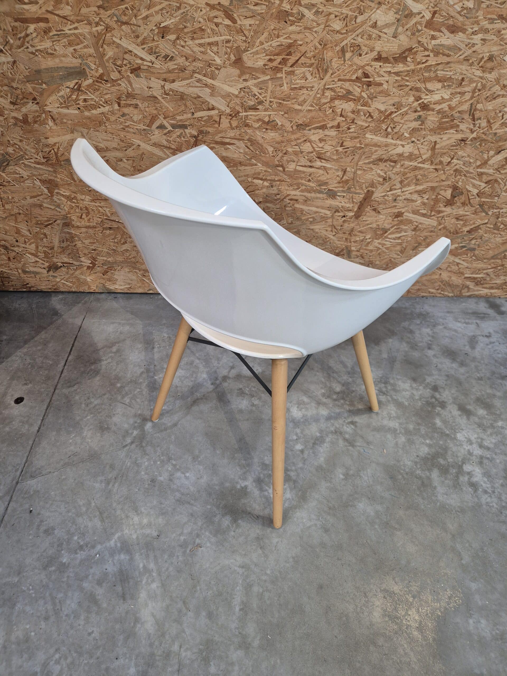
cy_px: 338
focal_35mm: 23
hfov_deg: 58.9
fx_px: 449
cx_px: 254
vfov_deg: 73.9
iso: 320
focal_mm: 5.4
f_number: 1.8
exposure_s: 1/100
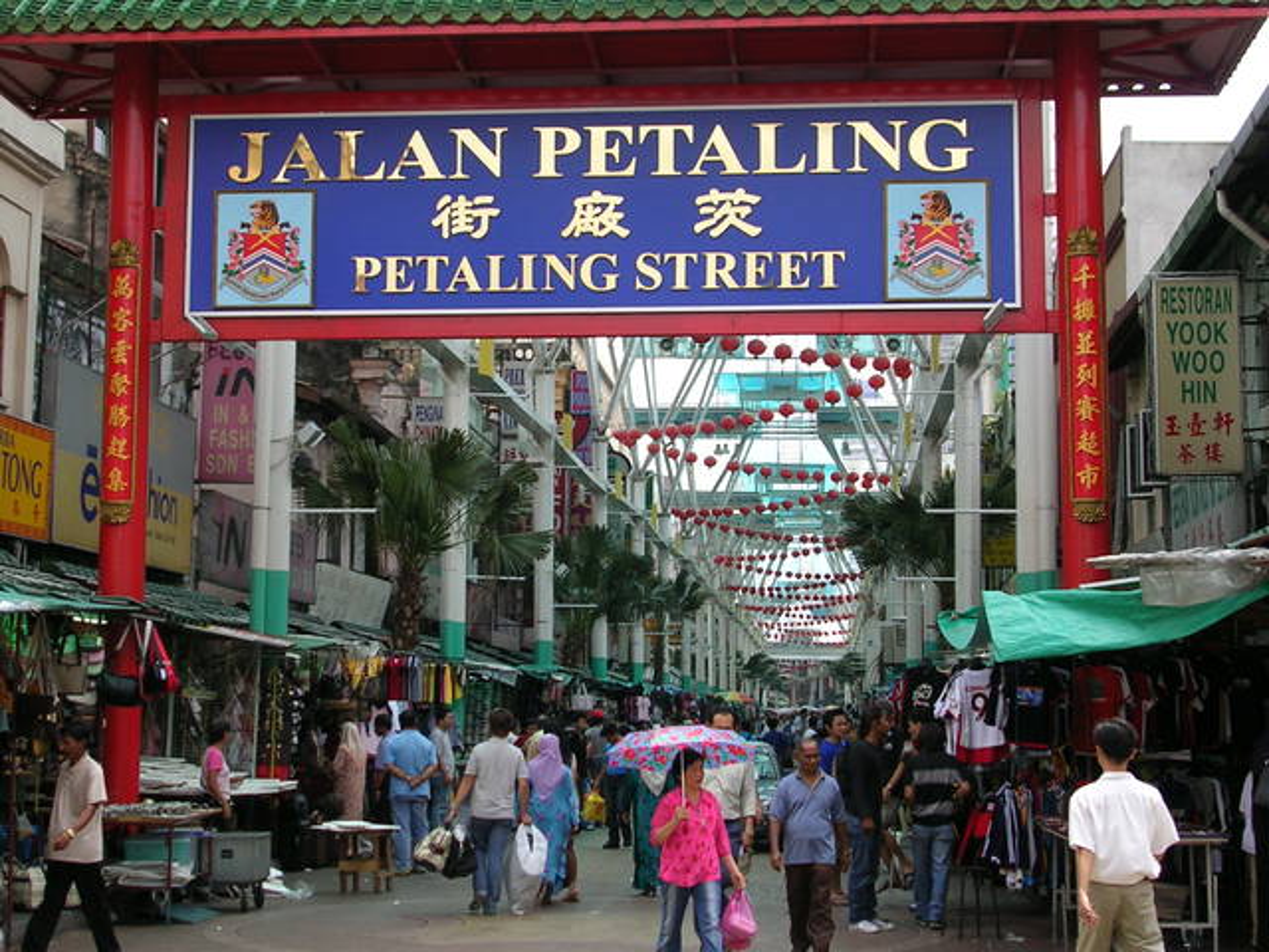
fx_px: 2310
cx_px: 634
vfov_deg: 23.3
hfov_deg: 30.7
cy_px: 476
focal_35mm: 63
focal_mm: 9.6
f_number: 3.5
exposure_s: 1/233
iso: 50
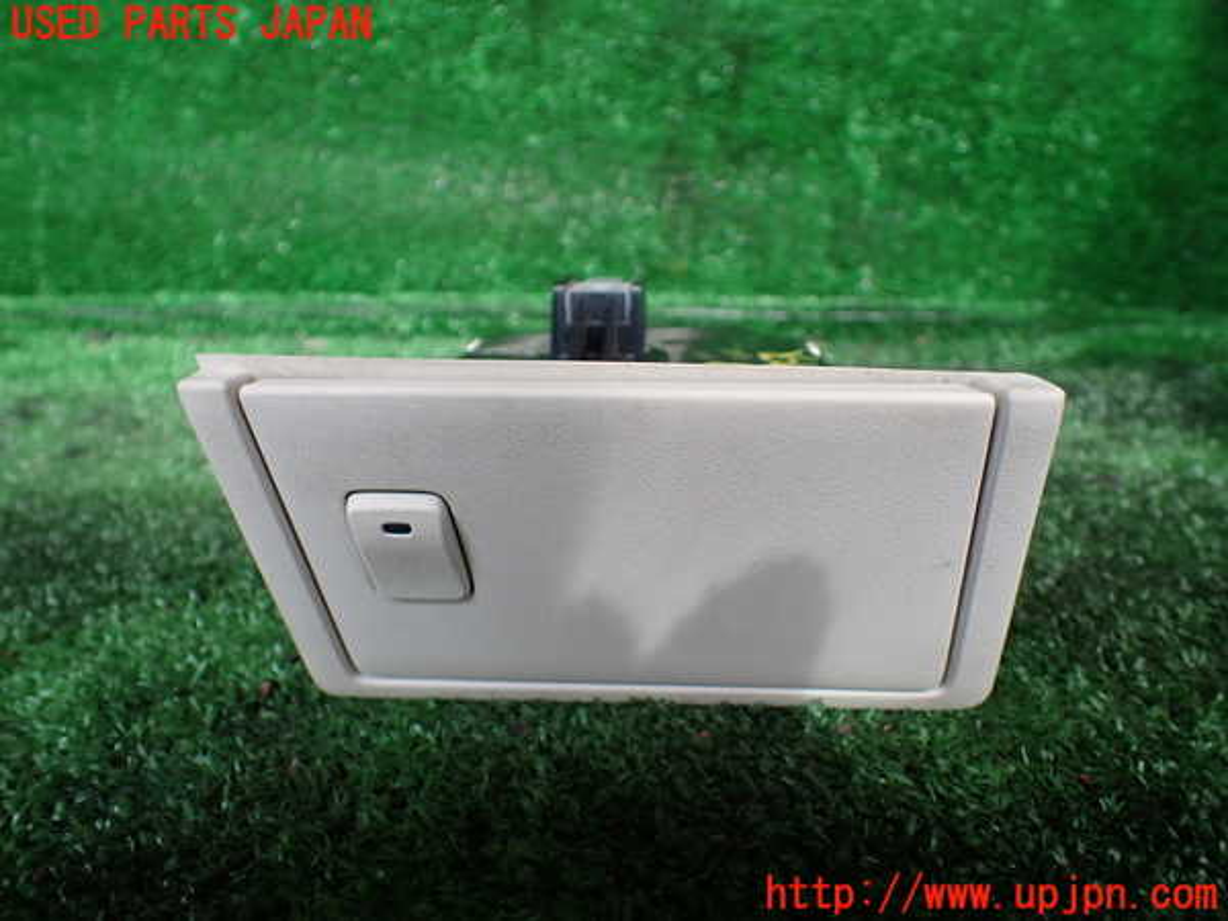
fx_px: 1064
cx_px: 614
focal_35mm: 30
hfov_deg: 60.0
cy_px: 460
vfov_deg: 46.8
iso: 100
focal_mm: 5.4
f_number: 2.3
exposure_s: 1/125
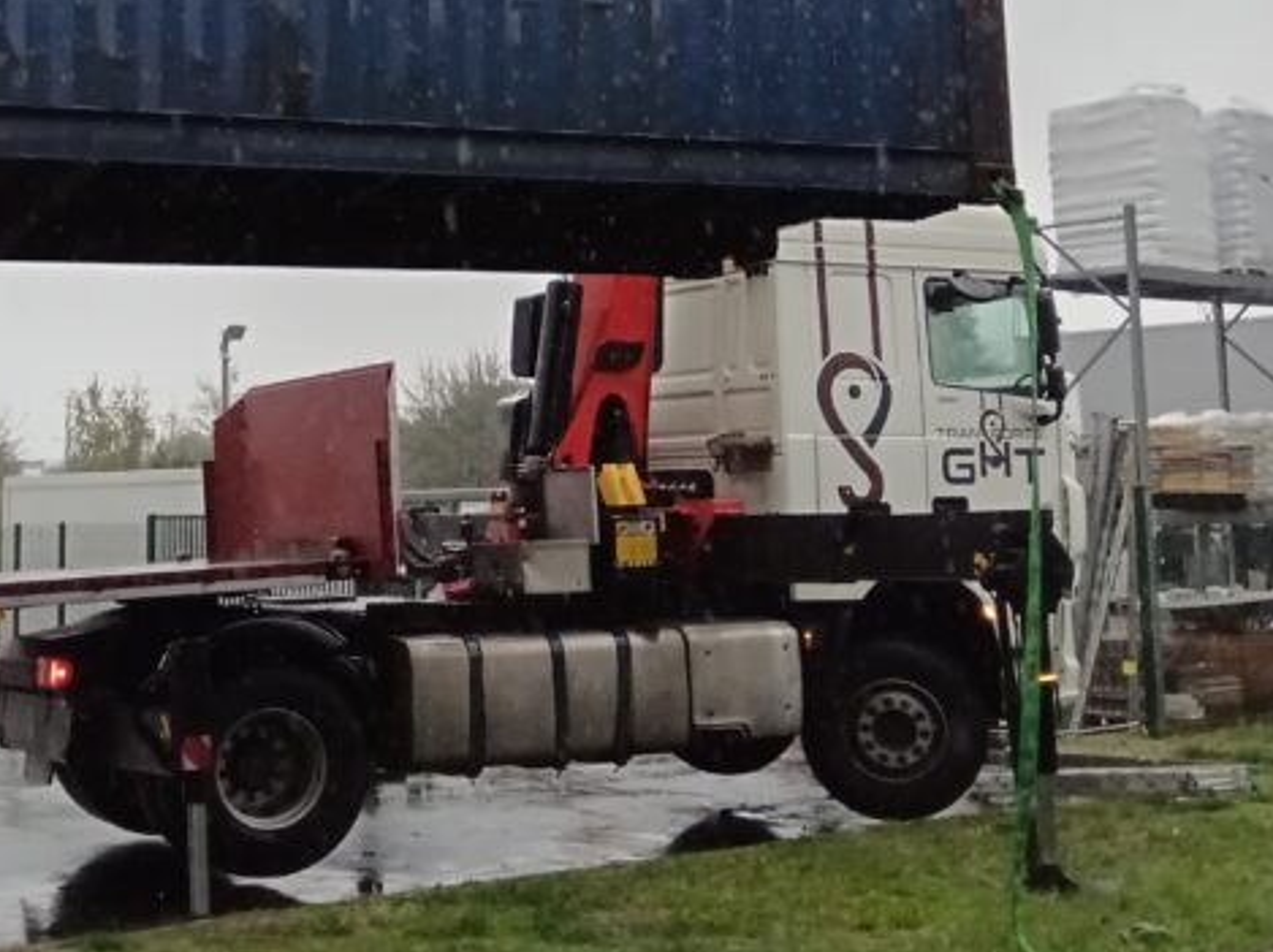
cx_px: 410
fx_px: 2168
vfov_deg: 24.5
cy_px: 239
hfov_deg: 32.4
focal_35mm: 59
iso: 1808
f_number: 1.9
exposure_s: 1/900
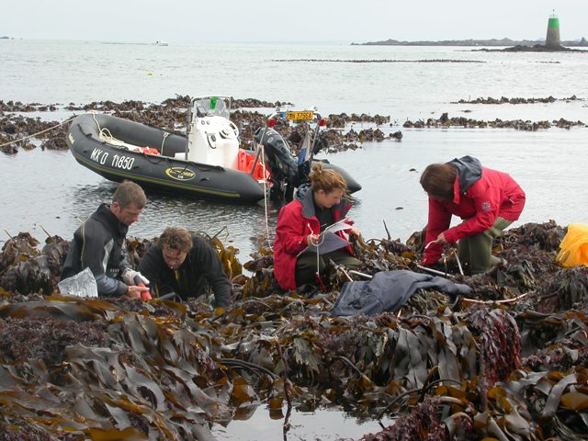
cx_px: 294
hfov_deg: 21.1
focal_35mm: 93
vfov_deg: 15.9
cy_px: 220
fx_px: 1580
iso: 100
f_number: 5.4
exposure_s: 1/272
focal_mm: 19.3
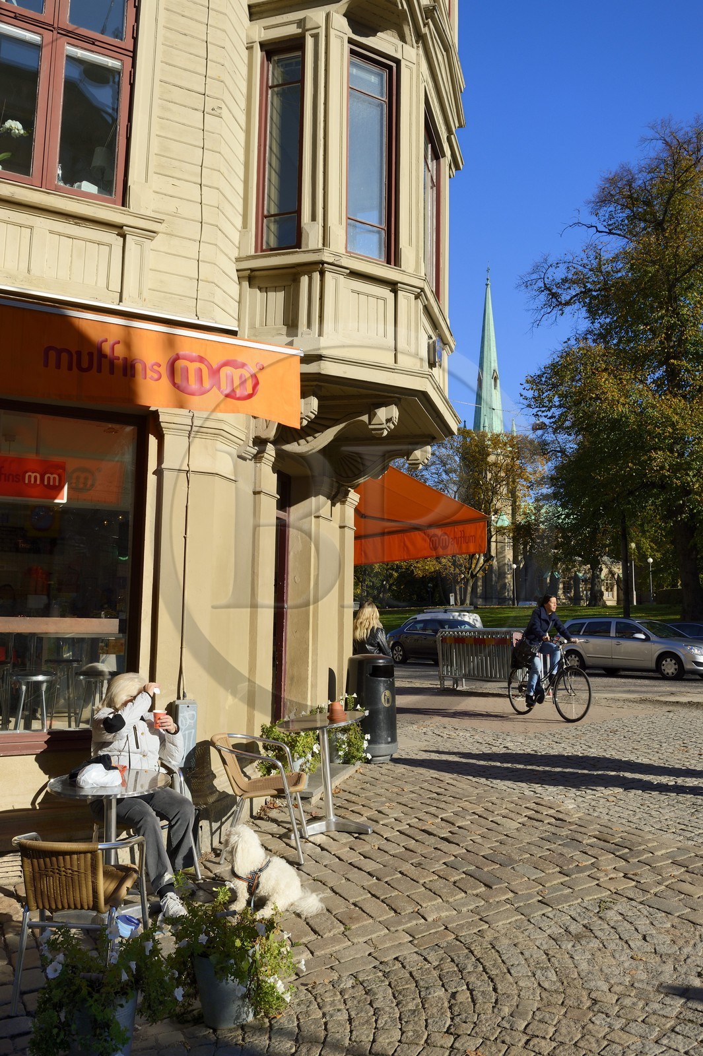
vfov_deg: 65.5
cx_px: 352
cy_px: 528
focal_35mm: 28
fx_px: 821
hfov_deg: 46.4
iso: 200
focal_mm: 28
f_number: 11
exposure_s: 1/320
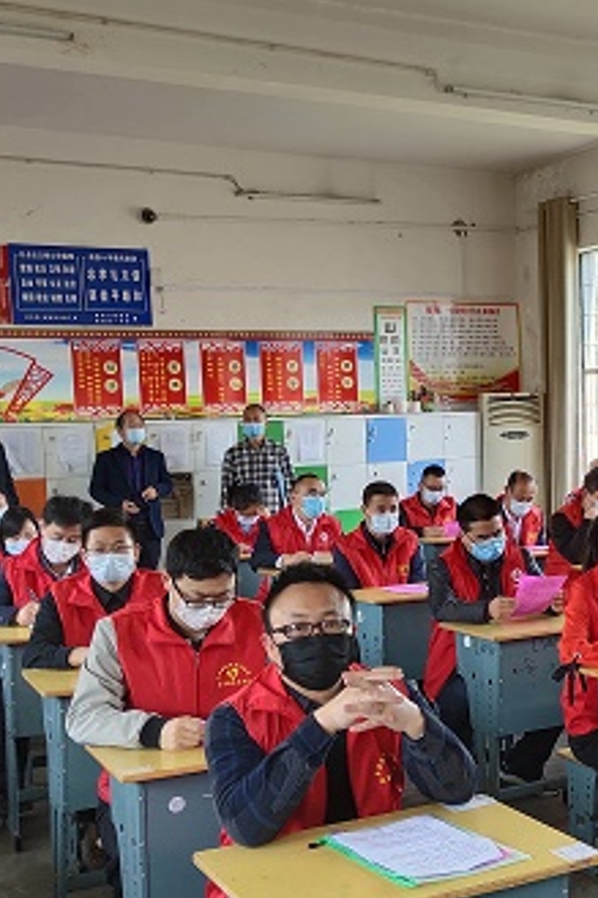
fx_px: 1372
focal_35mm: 55
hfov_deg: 23.8
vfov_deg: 36.2
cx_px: 565
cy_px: 513
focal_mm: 4.27
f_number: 1.8
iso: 92
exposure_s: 1/100
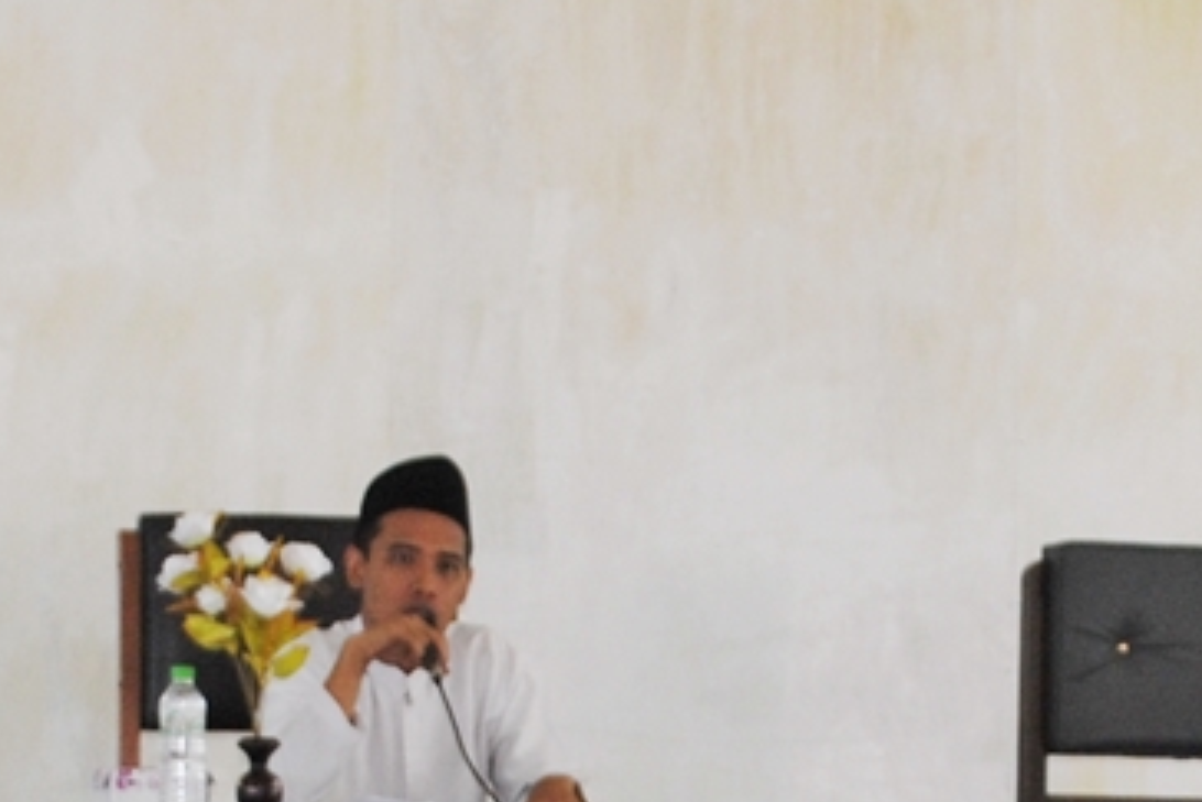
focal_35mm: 198
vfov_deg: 6.9
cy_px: 947
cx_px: 1037
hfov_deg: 10.3
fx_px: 6613
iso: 200
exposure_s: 1/60
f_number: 4.8
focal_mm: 32
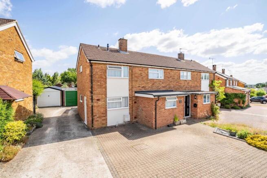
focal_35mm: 16
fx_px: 119
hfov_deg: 96.7
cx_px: 134
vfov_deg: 73.8
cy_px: 89
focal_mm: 16
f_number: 8
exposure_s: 1/3000
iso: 400
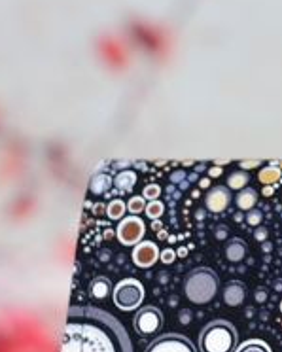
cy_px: 390
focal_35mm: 202
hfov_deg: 7.5
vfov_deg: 9.5
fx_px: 2106
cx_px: 492
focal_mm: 50
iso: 1600
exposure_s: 1/20
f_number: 5
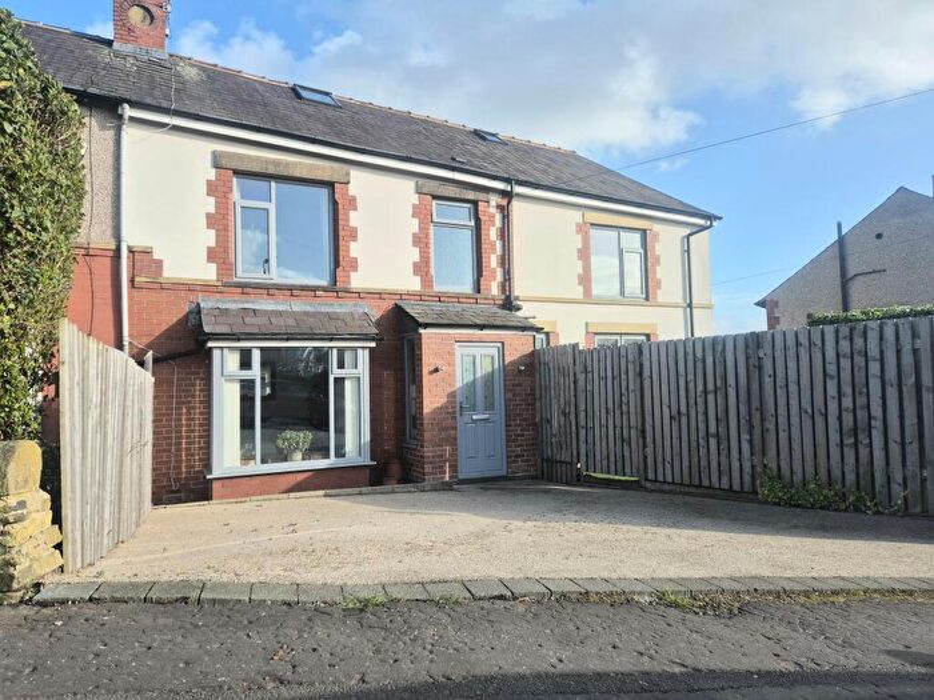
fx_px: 621
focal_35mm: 23
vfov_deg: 58.9
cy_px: 350
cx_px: 467
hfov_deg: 73.9
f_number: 1.8
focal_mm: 5.4
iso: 25
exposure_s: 1/1111
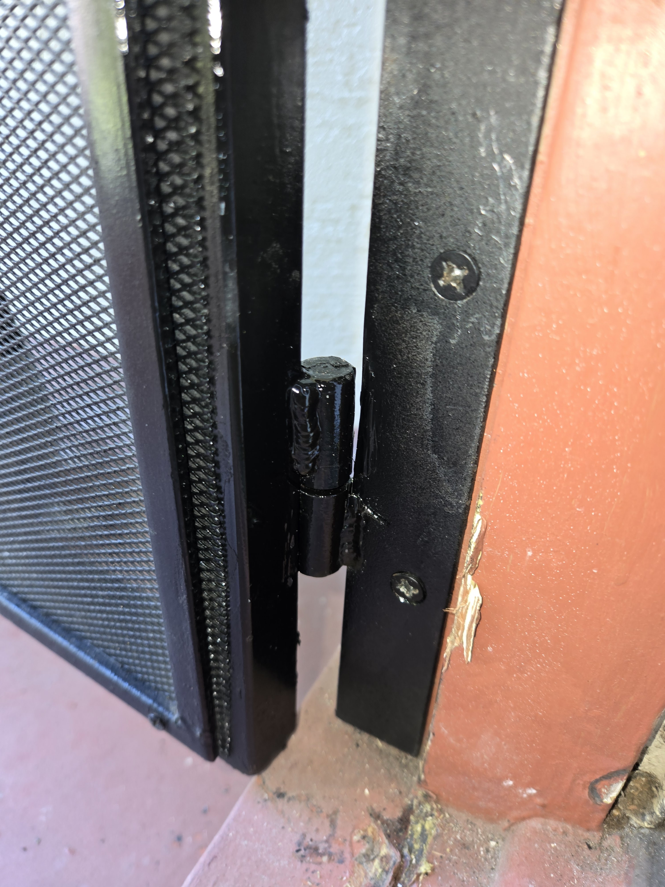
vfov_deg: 73.9
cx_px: 332
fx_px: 589
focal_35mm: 23
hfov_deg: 58.9
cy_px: 444
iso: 100
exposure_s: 1/24
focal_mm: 5.4
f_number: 1.8
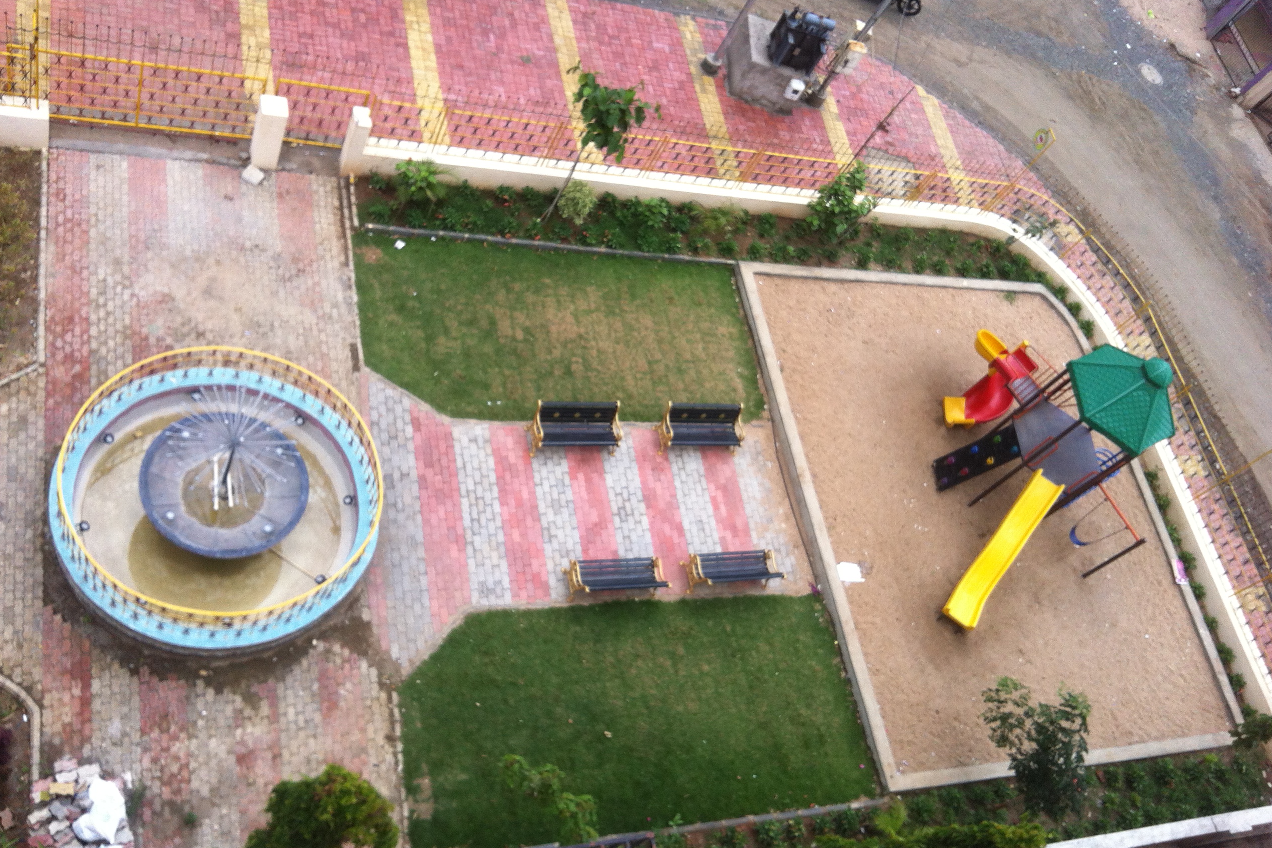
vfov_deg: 35.9
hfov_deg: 51.9
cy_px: 460
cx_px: 641
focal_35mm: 37
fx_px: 1307
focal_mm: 3.85
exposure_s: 1/628
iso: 80
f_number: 2.8
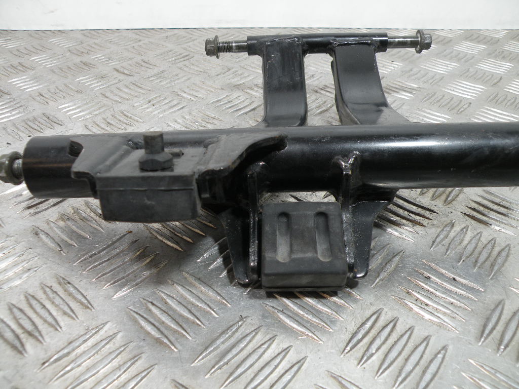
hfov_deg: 65.3
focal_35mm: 27
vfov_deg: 51.4
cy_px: 194
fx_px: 405
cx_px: 260
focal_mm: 4.7
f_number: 2.8
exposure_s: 1/76.8
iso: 111
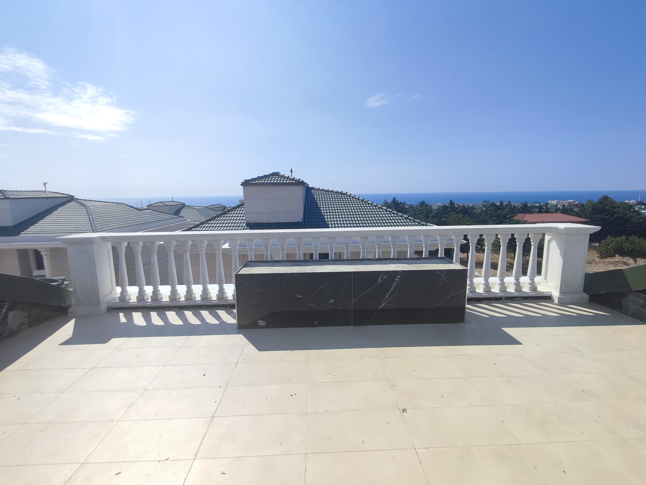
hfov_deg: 94.5
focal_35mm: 16
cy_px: 242
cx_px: 323
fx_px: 299
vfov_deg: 78.2
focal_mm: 1.65
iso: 50
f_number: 2.2
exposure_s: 1/2248
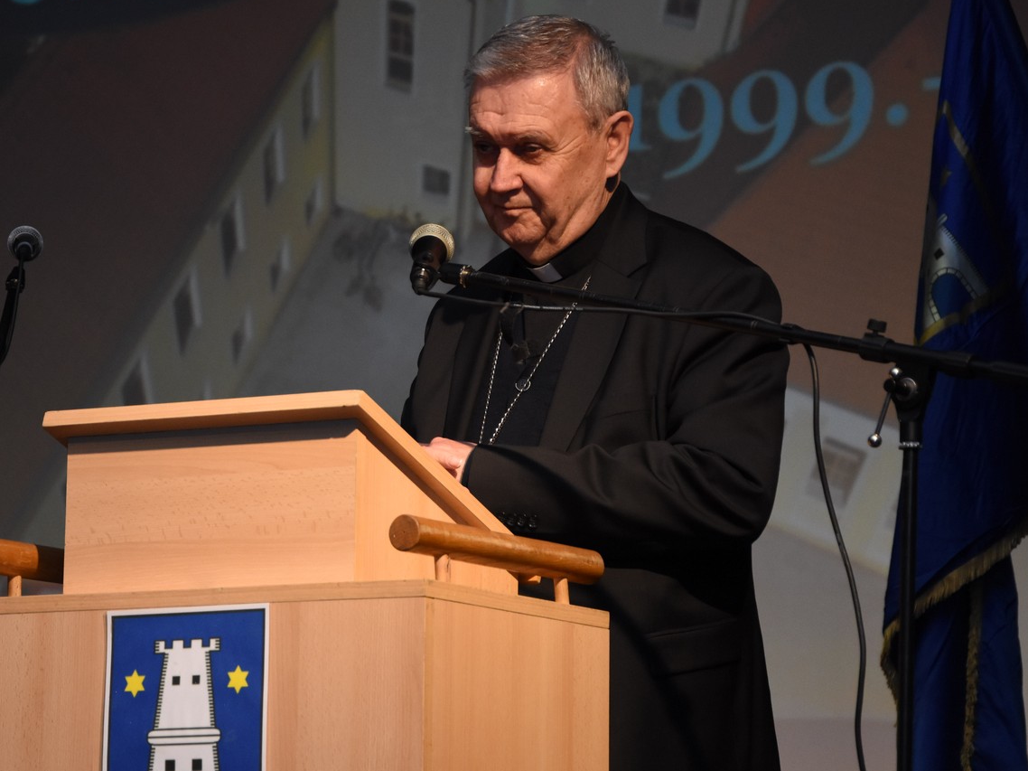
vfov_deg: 10.4
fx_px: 4235
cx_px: 360
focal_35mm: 143
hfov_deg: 13.8
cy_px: 441
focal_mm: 75
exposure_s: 1/250
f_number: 5.3
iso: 1600
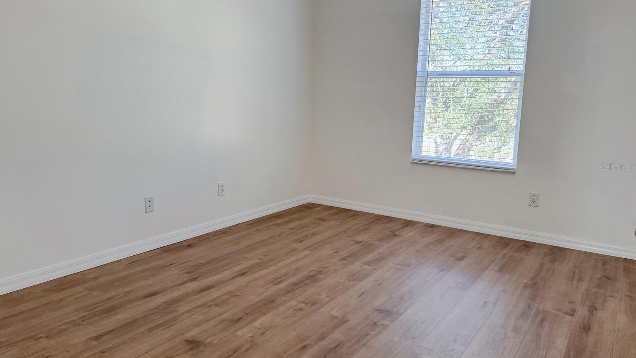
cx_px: 308
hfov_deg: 69.8
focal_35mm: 27
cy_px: 166
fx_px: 455
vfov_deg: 42.9
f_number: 1.78
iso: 200
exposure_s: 1/121
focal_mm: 6.76
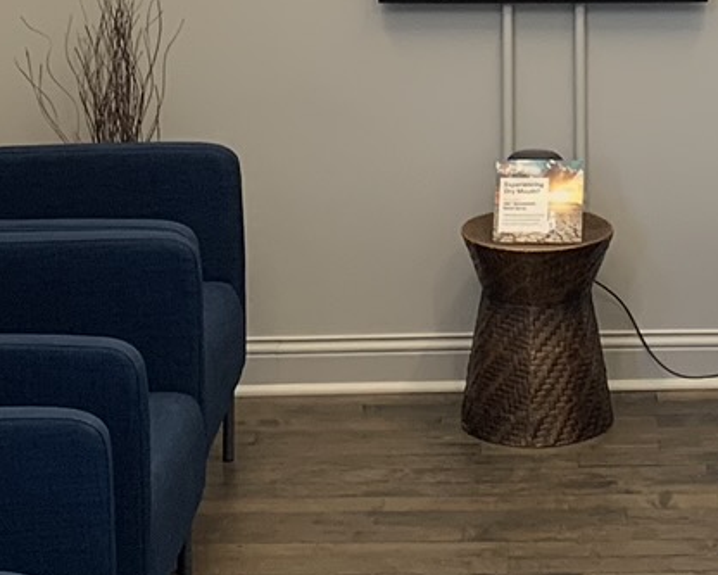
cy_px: -147
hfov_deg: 15.2
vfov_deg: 12.0
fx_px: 2657
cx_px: 661
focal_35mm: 125
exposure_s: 1/120
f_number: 1.8
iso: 64
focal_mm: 4.25
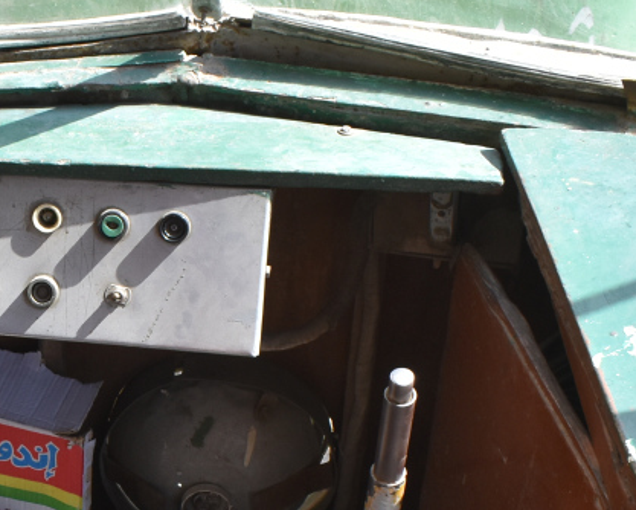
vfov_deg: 18.8
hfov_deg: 23.3
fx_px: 1488
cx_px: 26
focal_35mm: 79
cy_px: 537
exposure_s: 1/250
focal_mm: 18
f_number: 8
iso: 400
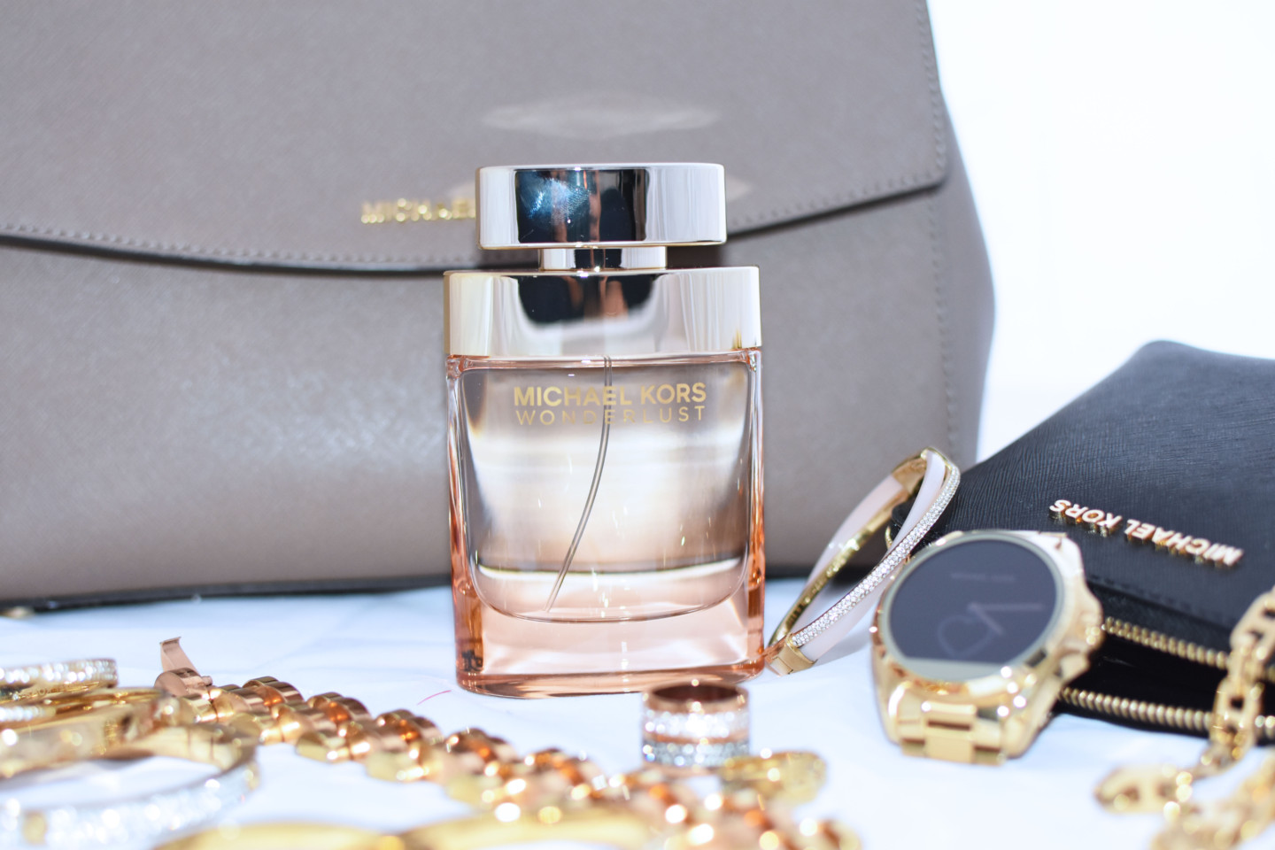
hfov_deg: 37.9
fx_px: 1859
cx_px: 638
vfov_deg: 25.8
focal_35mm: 52
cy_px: 425
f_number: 2.8
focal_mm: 35
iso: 800
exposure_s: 1/60
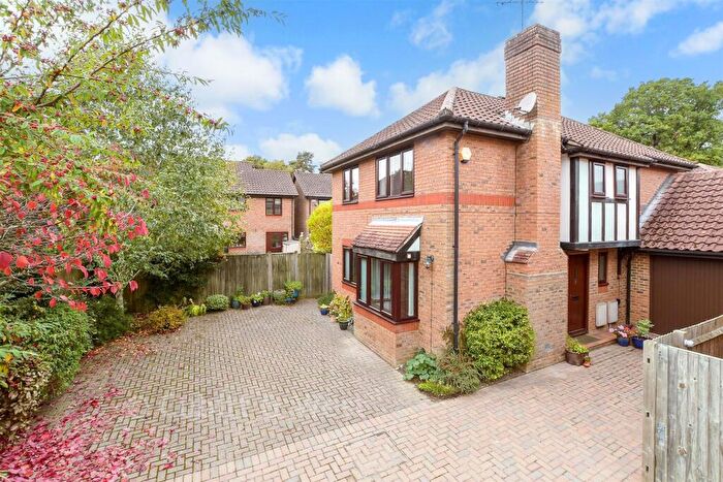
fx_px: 301
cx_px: 362
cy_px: 241
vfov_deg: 77.4
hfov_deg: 100.4
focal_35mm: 15
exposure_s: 1/20
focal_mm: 10
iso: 160
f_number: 10
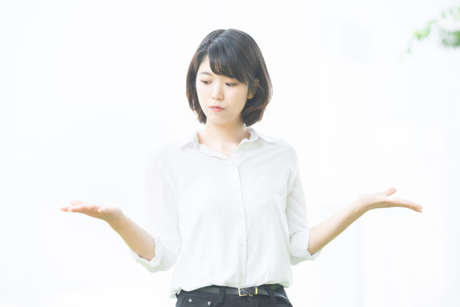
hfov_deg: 14.4
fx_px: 1815
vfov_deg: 9.7
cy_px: 154
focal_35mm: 142
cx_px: 230
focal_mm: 142
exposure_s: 1/800
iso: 400
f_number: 4
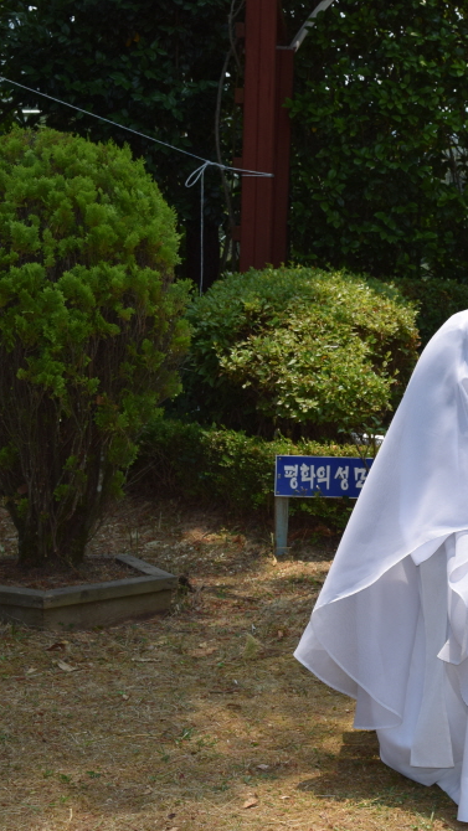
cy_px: 420
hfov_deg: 17.3
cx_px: 535
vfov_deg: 31.4
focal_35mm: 67
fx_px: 1478
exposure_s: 1/200
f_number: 10
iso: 100
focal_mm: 28
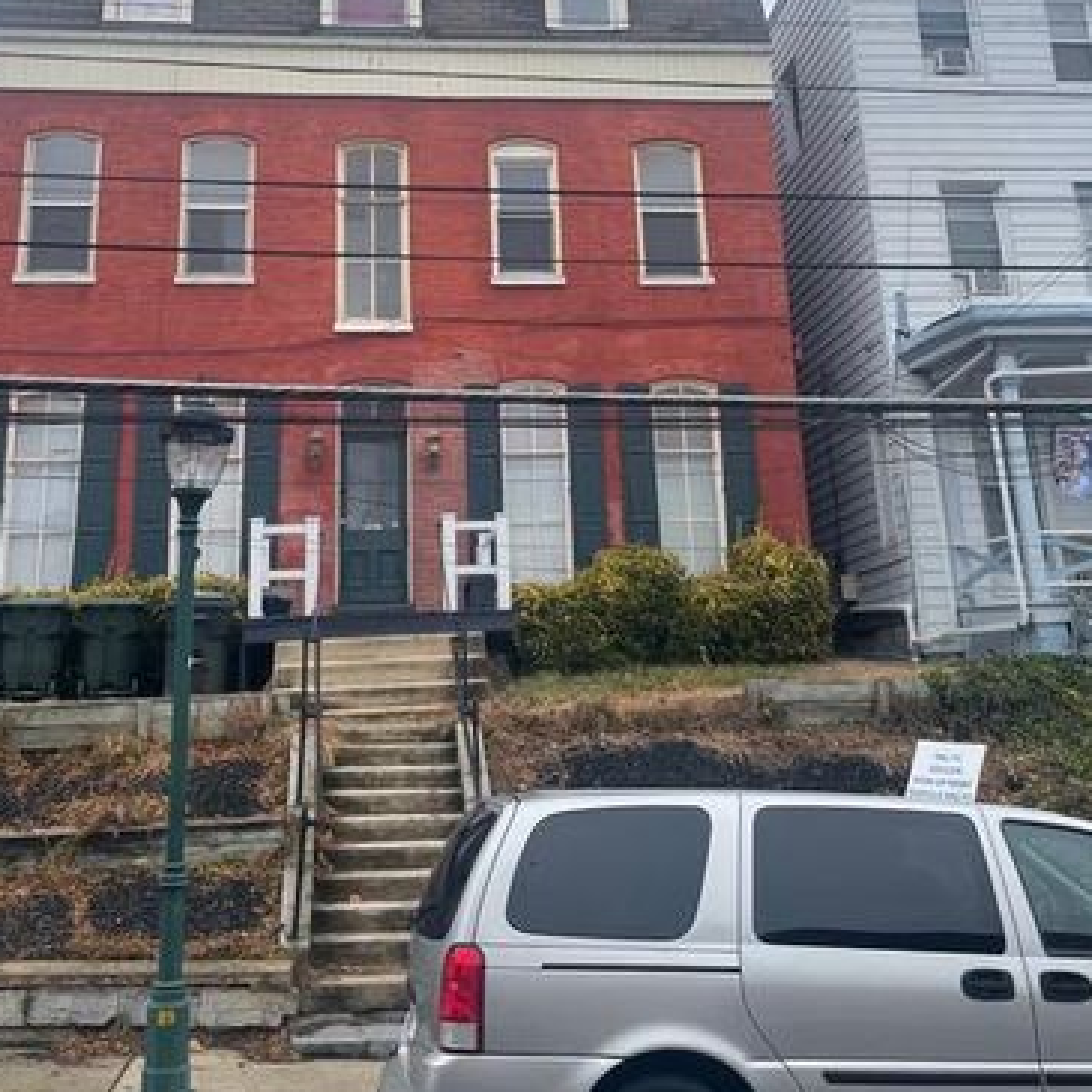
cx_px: 488
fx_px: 1499
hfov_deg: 40.0
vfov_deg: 38.6
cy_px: 232
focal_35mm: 42
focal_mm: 4.2
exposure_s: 1/1024
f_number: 1.6
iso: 32
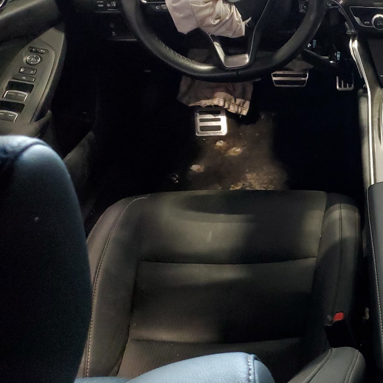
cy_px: 104
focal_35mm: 48
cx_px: 394
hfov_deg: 32.2
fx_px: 601
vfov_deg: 34.7
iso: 369
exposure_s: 1/60.2
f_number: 1.5
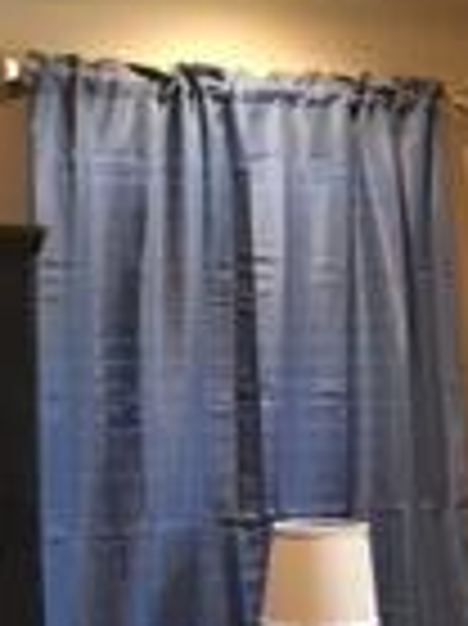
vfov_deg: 14.5
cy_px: 653
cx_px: 526
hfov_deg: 10.9
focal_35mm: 134
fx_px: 2419
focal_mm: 4.15
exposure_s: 1/10
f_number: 2.2
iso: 100
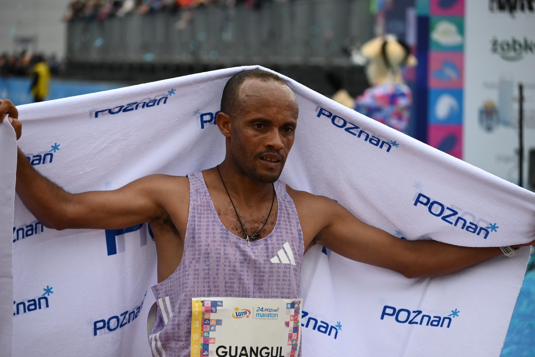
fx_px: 2786
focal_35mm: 188
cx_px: 268
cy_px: 178
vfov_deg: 7.3
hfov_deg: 11.0
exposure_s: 1/1000
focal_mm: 125
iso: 640
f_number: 5.3
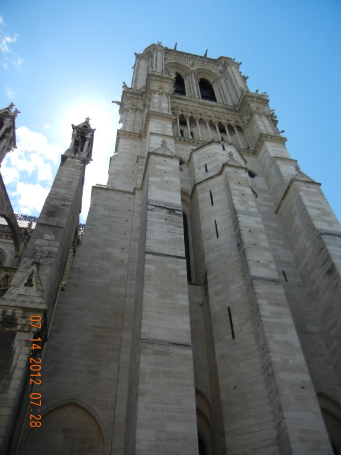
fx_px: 394
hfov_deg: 46.8
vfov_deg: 60.0
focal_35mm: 30
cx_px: 170
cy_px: 228
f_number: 7
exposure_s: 1/350
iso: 160
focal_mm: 5.4
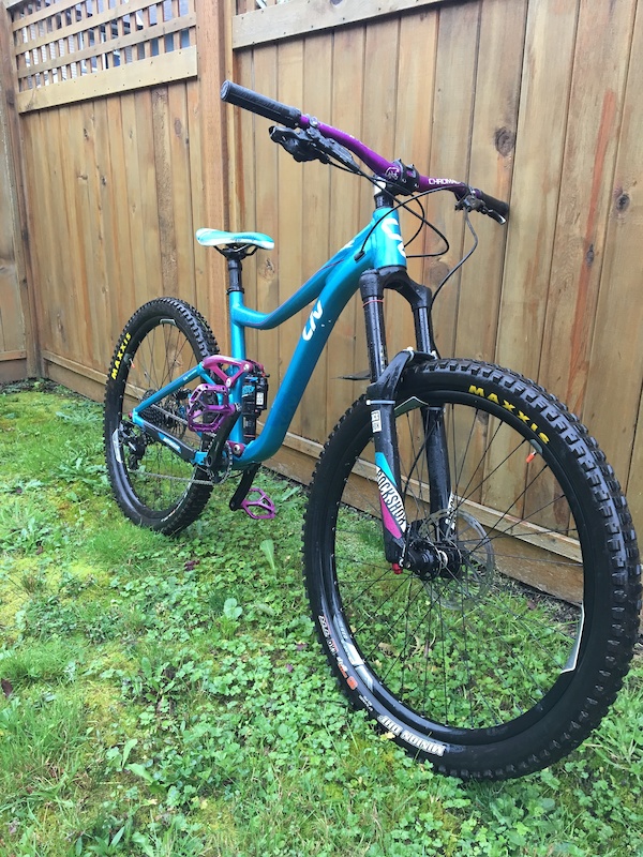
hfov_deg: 48.2
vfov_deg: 61.7
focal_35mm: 29
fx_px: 718
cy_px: 428
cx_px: 322
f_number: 2.2
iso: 40
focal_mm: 4.15
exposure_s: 1/30
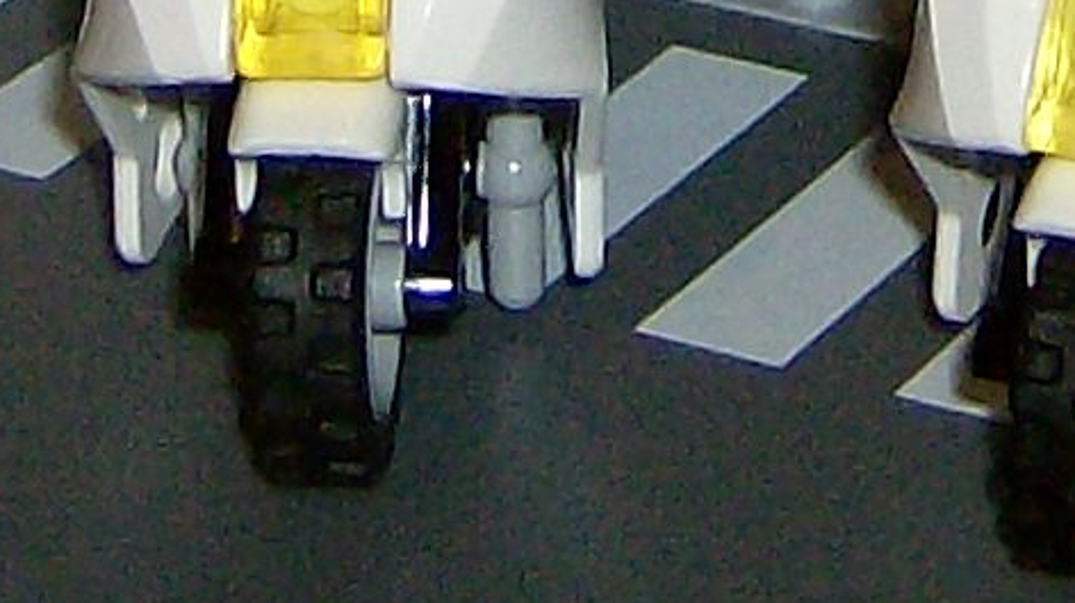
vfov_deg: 4.8
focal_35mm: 234
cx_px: 722
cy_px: -1534
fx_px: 6667
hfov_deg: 9.2
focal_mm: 6
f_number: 2.8
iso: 200
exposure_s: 1/60
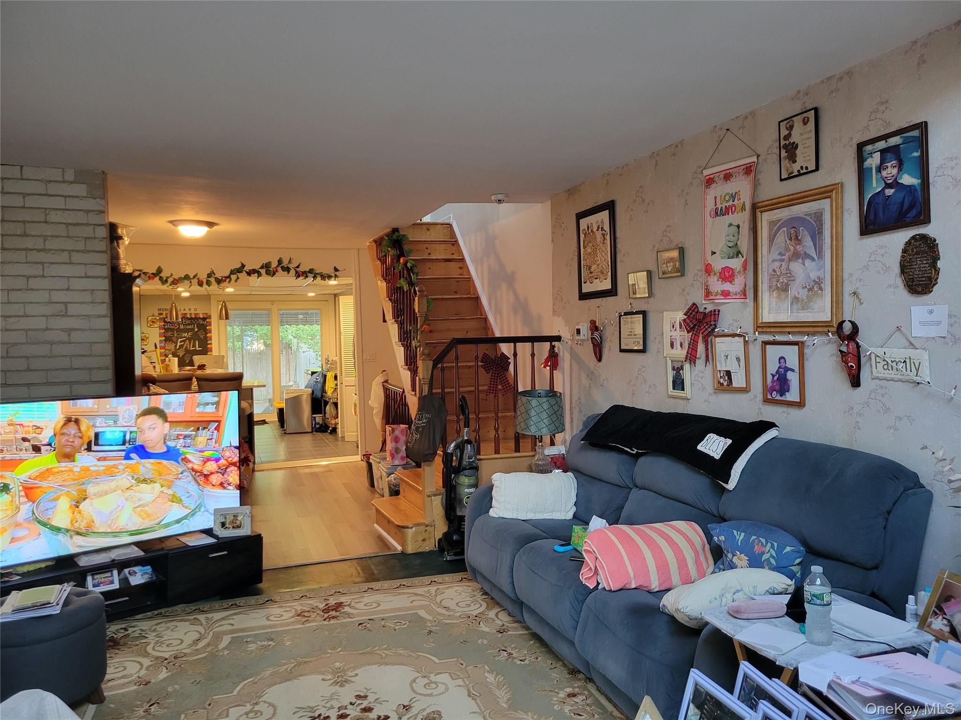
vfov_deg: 53.1
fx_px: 722
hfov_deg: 67.3
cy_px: 360
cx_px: 480
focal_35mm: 26
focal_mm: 5.4
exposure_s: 1/40
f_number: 1.8
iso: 320
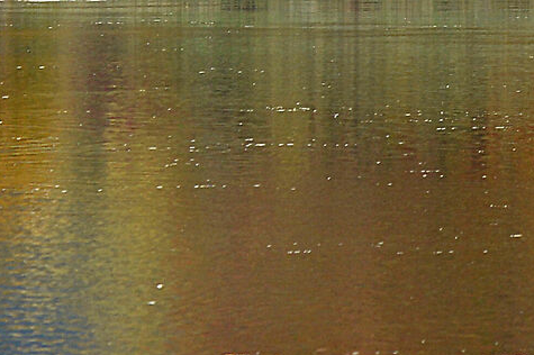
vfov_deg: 3.6
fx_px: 5618
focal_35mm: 379
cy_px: -271
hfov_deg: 5.3
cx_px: 1238
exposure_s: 1/250
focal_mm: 75
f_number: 7.1
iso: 800
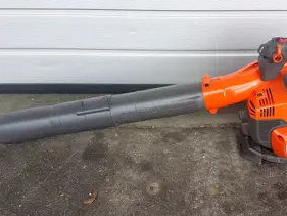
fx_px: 307
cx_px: 178
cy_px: 98
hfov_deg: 49.7
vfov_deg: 38.7
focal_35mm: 37
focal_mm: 4.2
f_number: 1.7
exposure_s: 1/113
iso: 40
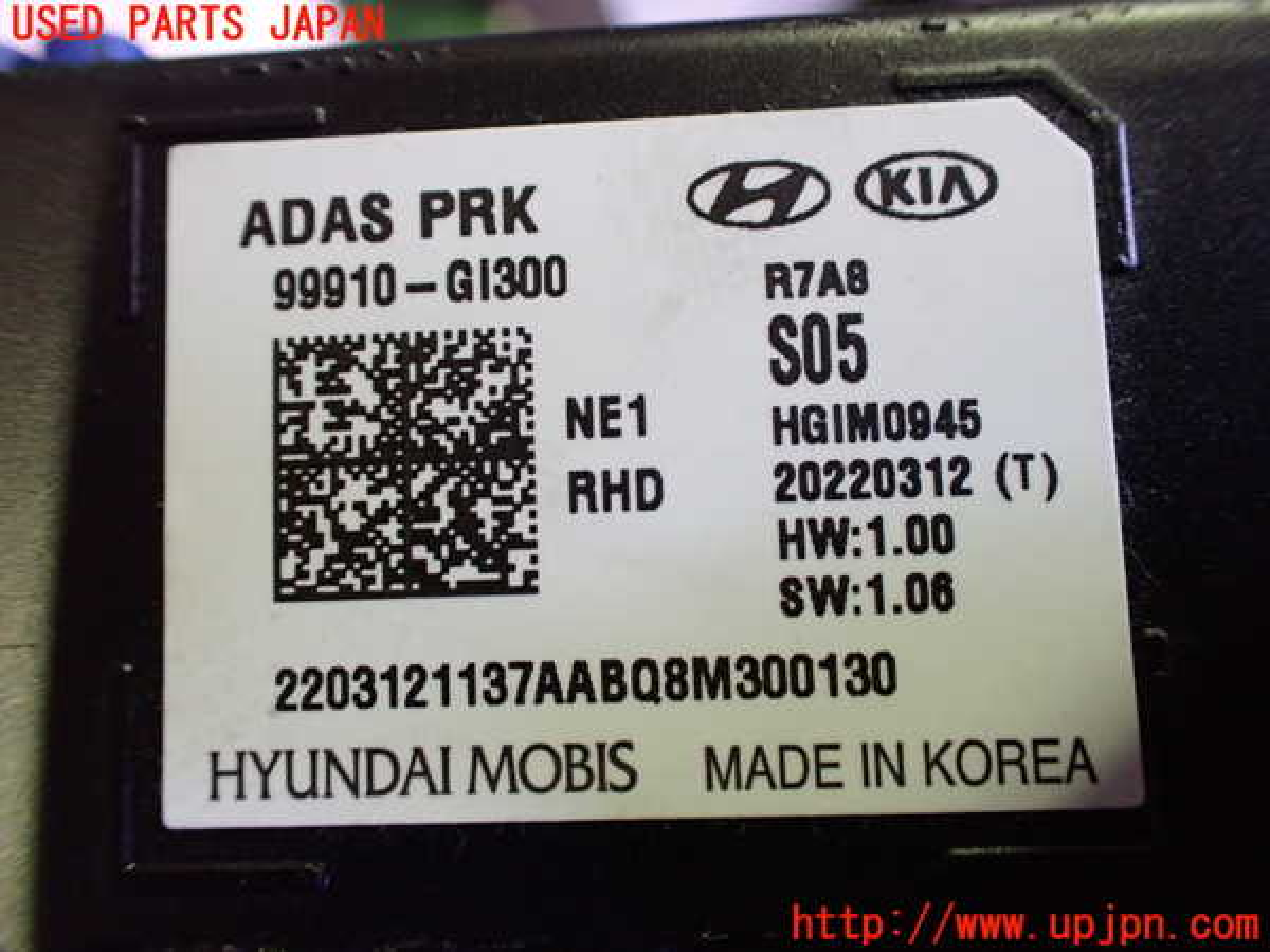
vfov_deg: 46.8
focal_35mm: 30
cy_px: 476
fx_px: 1101
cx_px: 635
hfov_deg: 60.0
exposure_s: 1/40
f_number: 2.3
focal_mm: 5.4
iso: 800
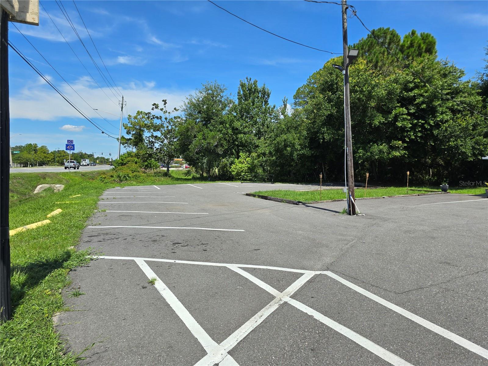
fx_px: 324
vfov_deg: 58.9
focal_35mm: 23
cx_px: 244
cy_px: 183
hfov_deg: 73.9
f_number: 1.7
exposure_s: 1/823
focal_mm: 6.3
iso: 12
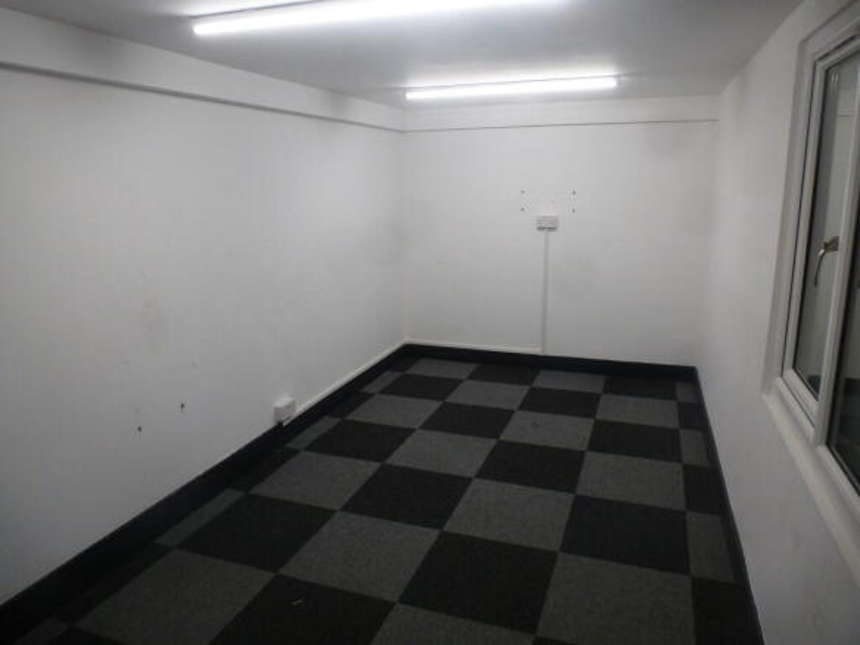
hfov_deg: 71.6
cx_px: 430
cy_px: 322
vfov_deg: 56.8
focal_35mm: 24
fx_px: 596
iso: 400
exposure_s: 1/60
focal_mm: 4.3
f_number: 3.3
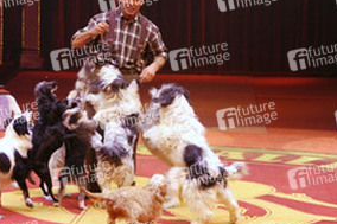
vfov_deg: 10.5
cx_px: 97
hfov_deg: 15.7
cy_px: 87
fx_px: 1216
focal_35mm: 130
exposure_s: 1/250
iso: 2500
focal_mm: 82
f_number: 6.3
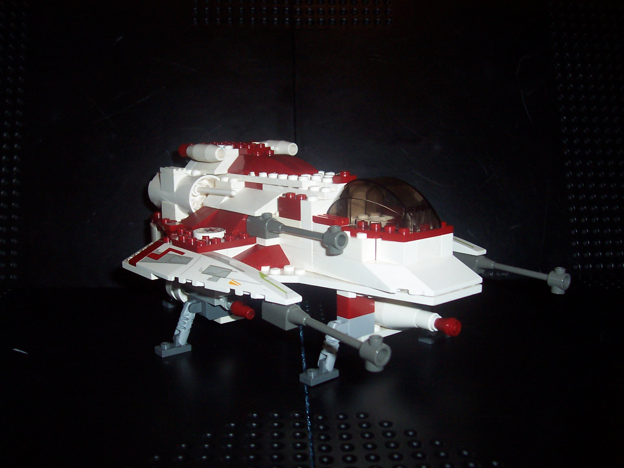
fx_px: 667
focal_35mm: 37
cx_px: 312
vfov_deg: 38.7
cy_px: 234
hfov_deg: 50.1
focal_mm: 5.6
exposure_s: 1/60
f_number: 2.8
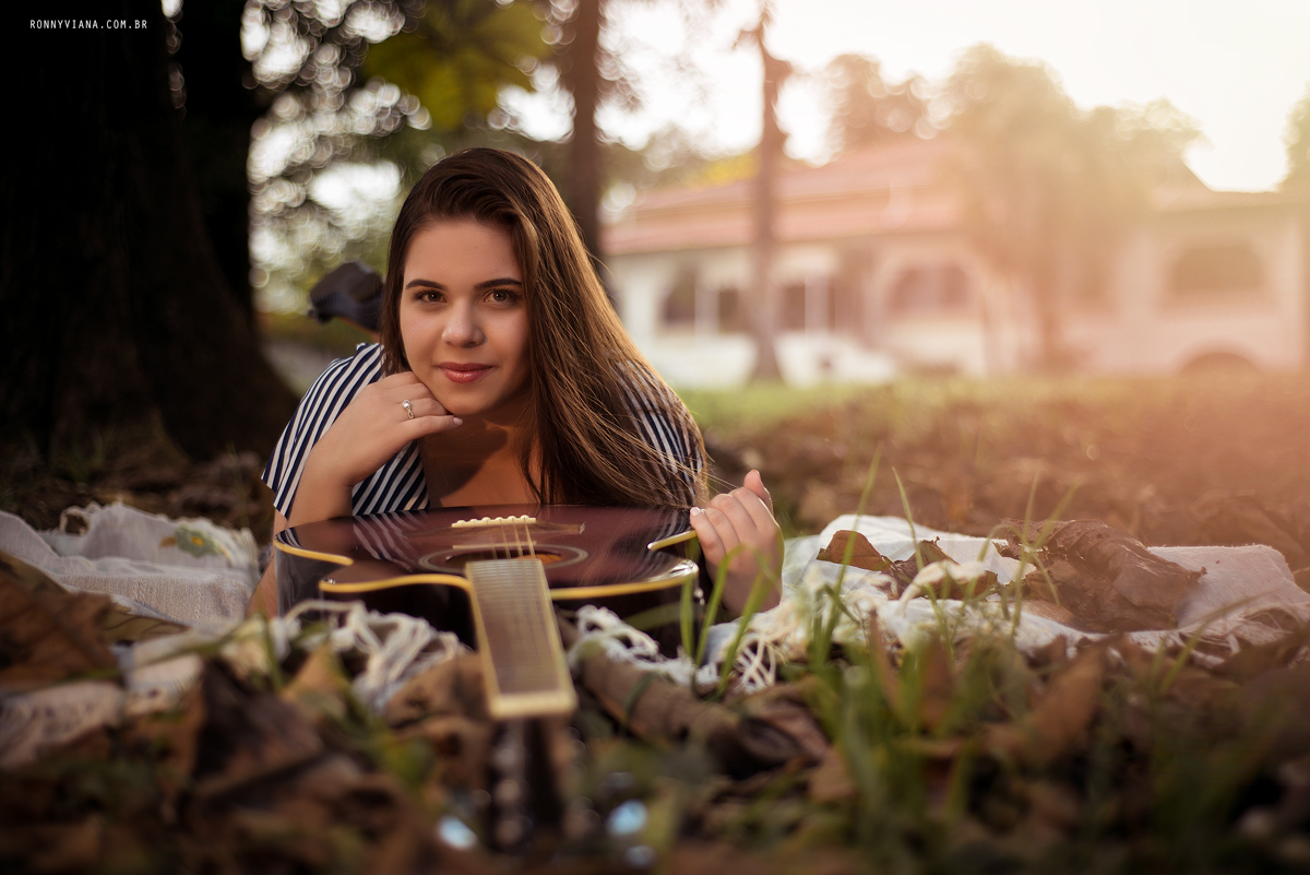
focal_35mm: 50
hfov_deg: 39.6
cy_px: 438
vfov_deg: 27.0
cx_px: 655
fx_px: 1820
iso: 80
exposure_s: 1/200
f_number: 2
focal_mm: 50
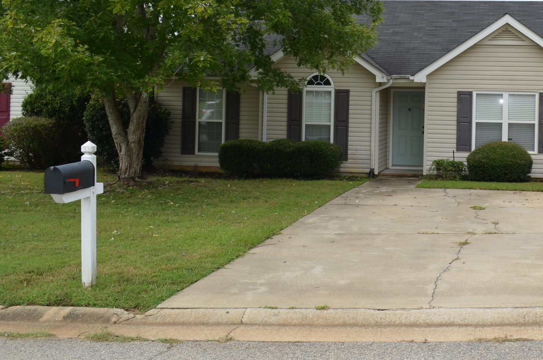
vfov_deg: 28.4
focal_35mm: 46
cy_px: 65
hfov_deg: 41.4
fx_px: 692
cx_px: 413
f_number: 7.1
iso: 100
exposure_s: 1/200
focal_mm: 18
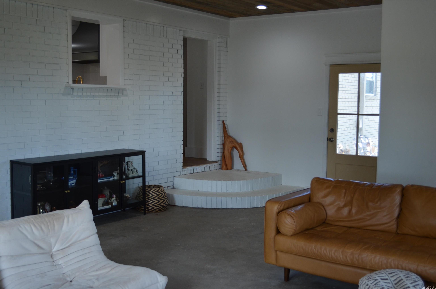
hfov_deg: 46.5
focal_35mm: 42
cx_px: 218
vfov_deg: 31.7
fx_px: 508
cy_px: 144
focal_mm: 28
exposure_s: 1/80
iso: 400
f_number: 4.5
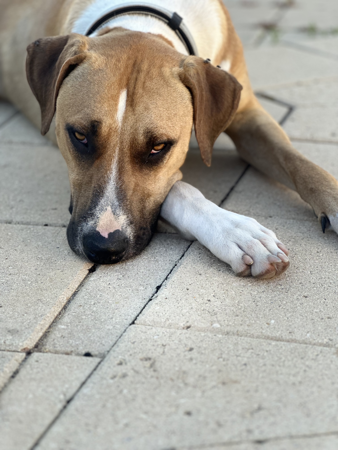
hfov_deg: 19.1
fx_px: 1002
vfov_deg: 25.3
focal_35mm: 77
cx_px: 169
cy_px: 225
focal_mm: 9
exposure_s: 1/121
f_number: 2.8
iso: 50
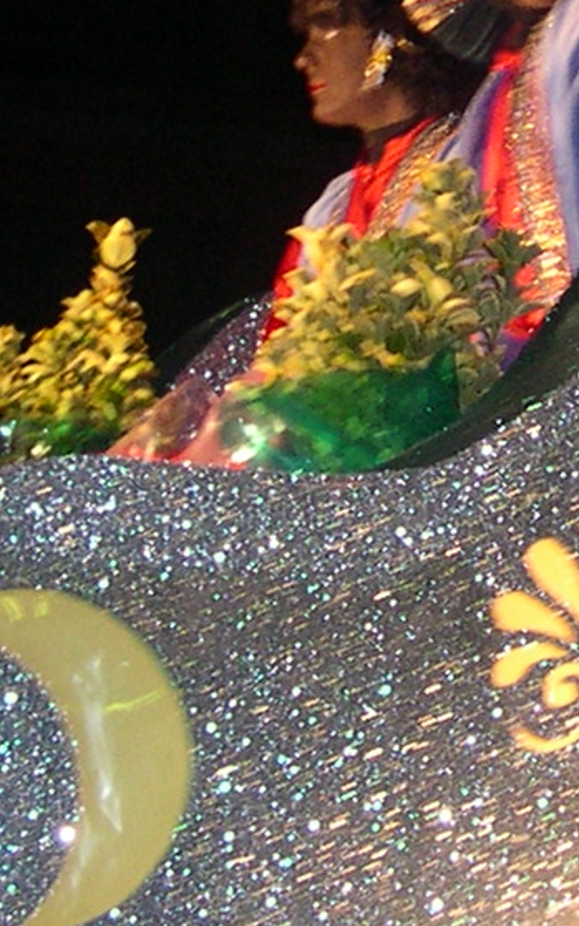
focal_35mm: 164
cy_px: 88
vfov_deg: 12.7
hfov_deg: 7.9
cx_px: 654
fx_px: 4138
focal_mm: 8
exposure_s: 1/60
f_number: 2.8
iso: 218
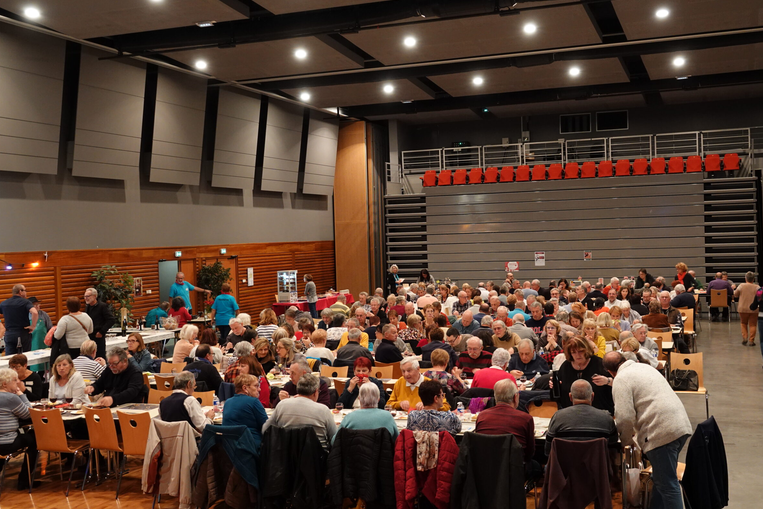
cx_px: 403
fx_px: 848
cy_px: 263
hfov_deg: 48.4
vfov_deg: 33.4
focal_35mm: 40
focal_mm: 13.7
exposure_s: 1/15
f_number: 3.2
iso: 800
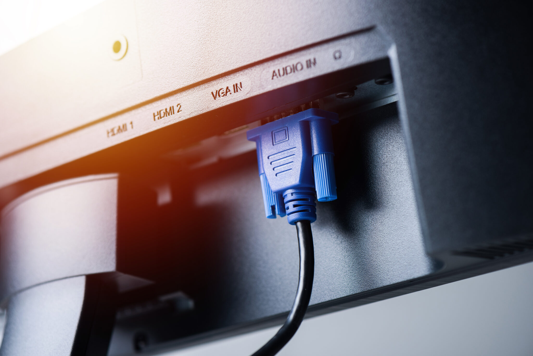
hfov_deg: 19.4
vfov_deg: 13.1
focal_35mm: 105
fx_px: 1555
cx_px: 266
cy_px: 178
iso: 200
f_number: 5
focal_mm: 105
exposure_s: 1/50
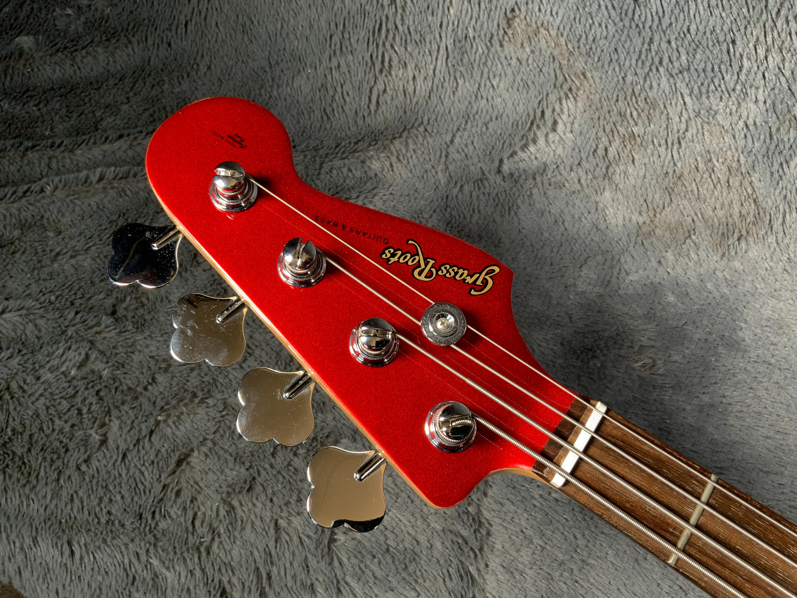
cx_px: 398
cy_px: 299
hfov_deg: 61.7
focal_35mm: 29
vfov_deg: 48.2
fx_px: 668
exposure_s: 1/78
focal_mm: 3
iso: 50
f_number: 1.8
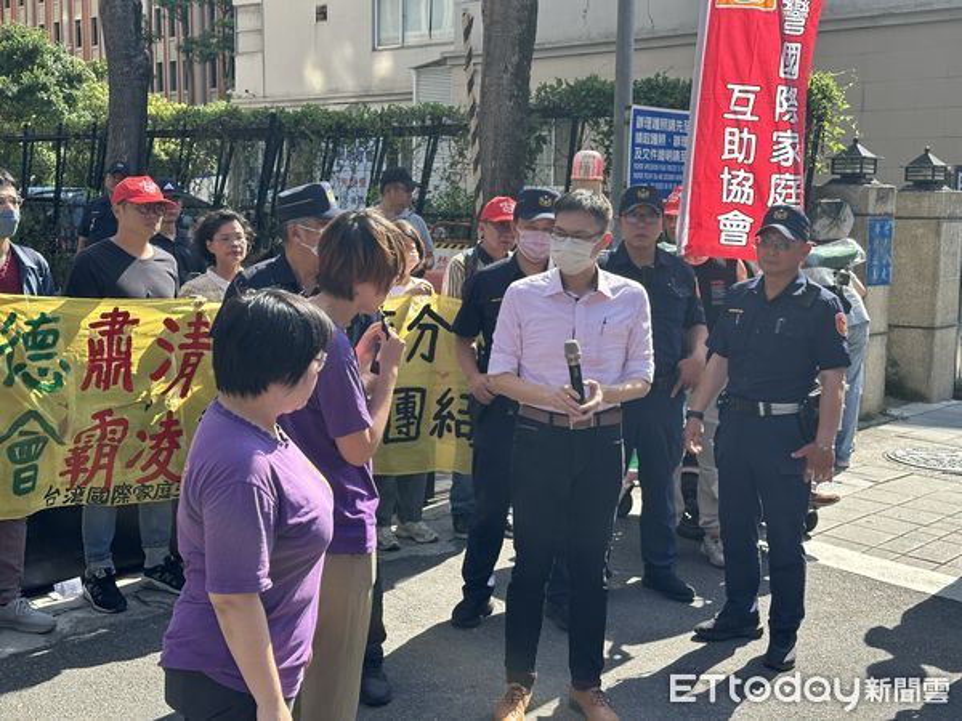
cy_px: 360
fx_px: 1334
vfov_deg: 30.3
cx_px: 481
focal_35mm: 48
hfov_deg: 39.7
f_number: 1.78
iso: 64
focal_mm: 6.86
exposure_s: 1/980
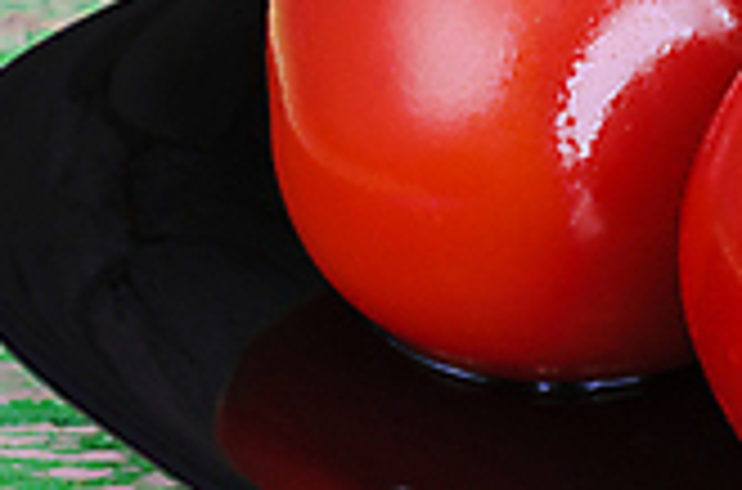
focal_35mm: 274
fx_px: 5631
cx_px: 1183
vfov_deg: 5.0
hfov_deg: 7.4
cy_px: 184
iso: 100
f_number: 18
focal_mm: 50
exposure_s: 8
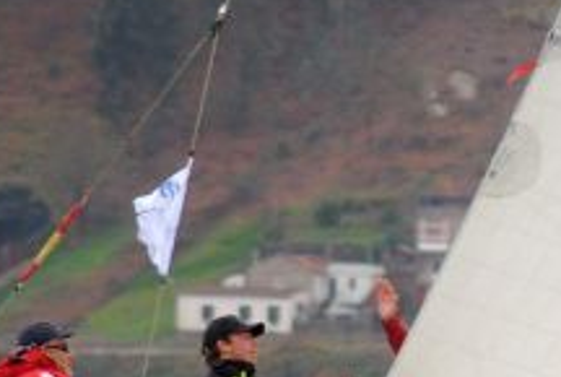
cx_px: 590
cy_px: 290
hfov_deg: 1.9
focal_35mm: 1111
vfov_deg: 1.2
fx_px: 17349
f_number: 5.6
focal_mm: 200
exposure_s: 1/400
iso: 400
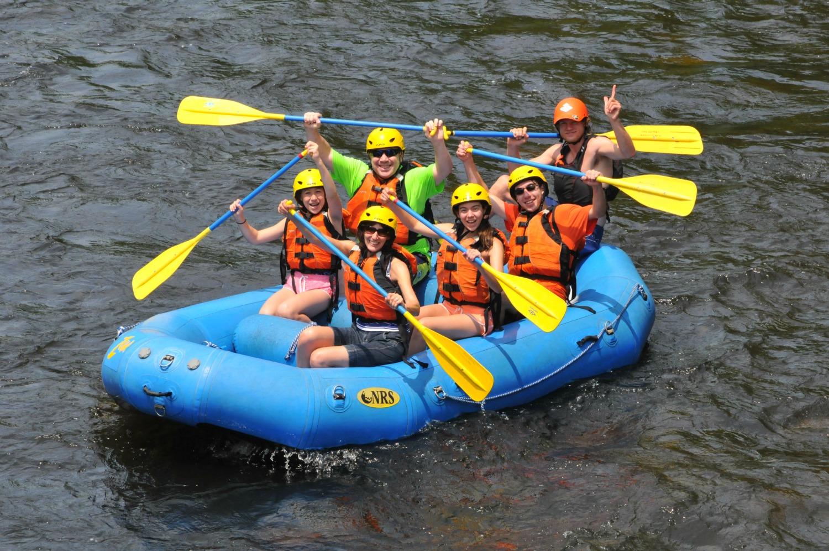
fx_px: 5002
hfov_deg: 9.5
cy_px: 276
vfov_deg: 6.3
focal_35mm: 218
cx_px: 414
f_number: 10
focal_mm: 145
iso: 800
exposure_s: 1/1000
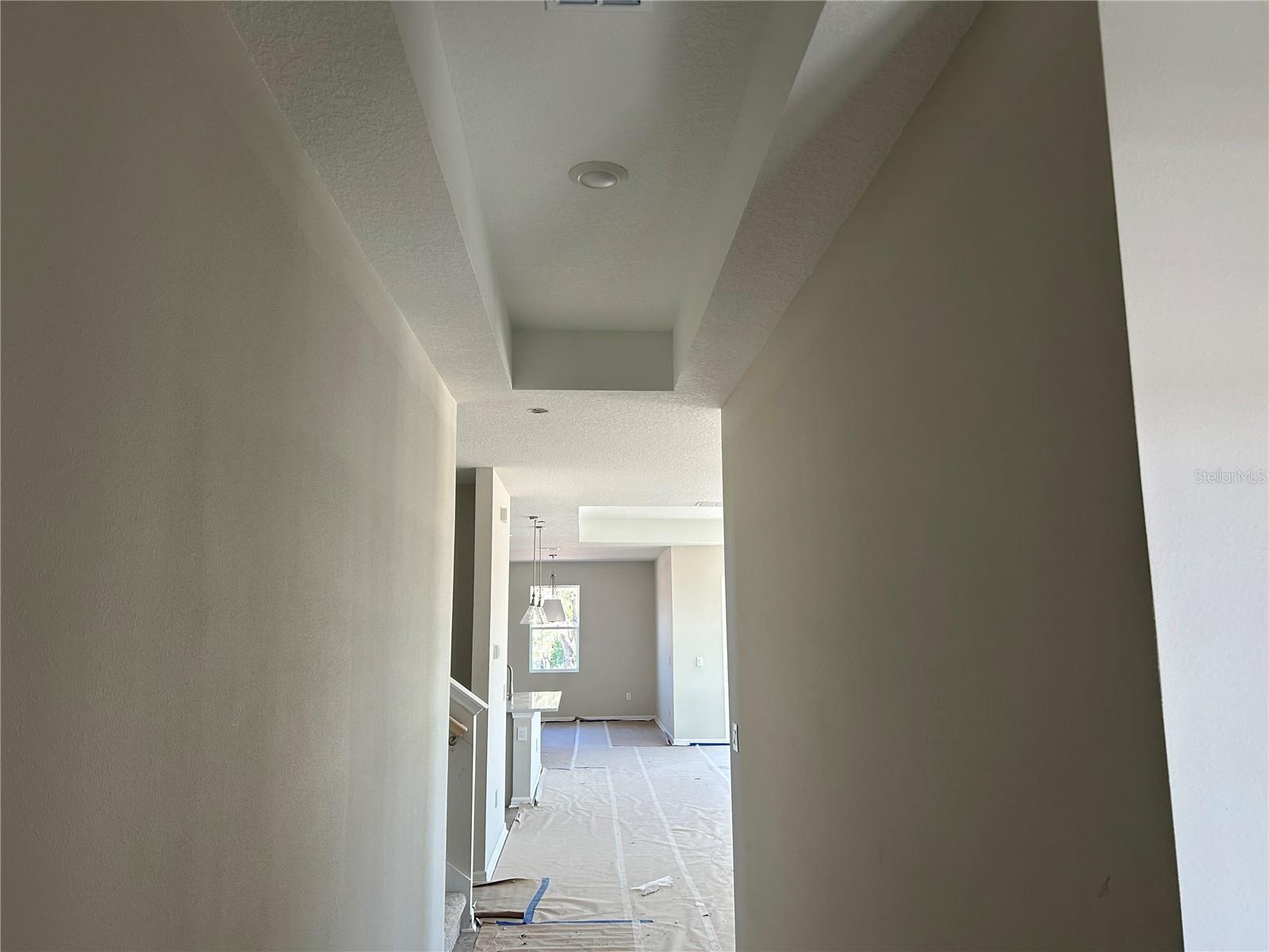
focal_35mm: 26
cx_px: 634
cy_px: 476
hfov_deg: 67.3
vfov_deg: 53.1
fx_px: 953
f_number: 1.5
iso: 100
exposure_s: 1/121
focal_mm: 5.7
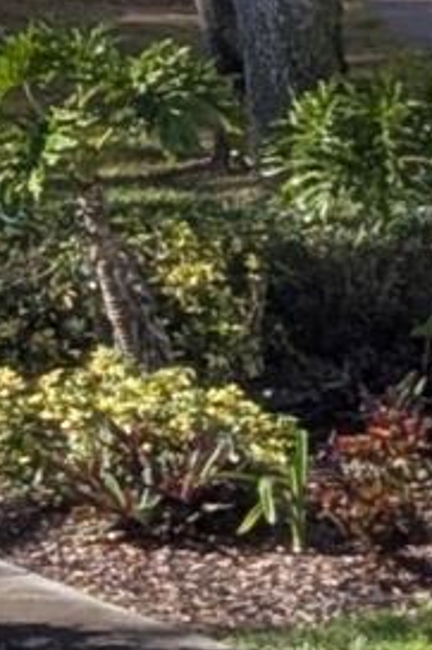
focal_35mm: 299
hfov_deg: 4.6
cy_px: -449
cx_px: 19
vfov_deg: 6.8
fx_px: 5388
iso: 22
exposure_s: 1/542
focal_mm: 6.9
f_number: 1.68
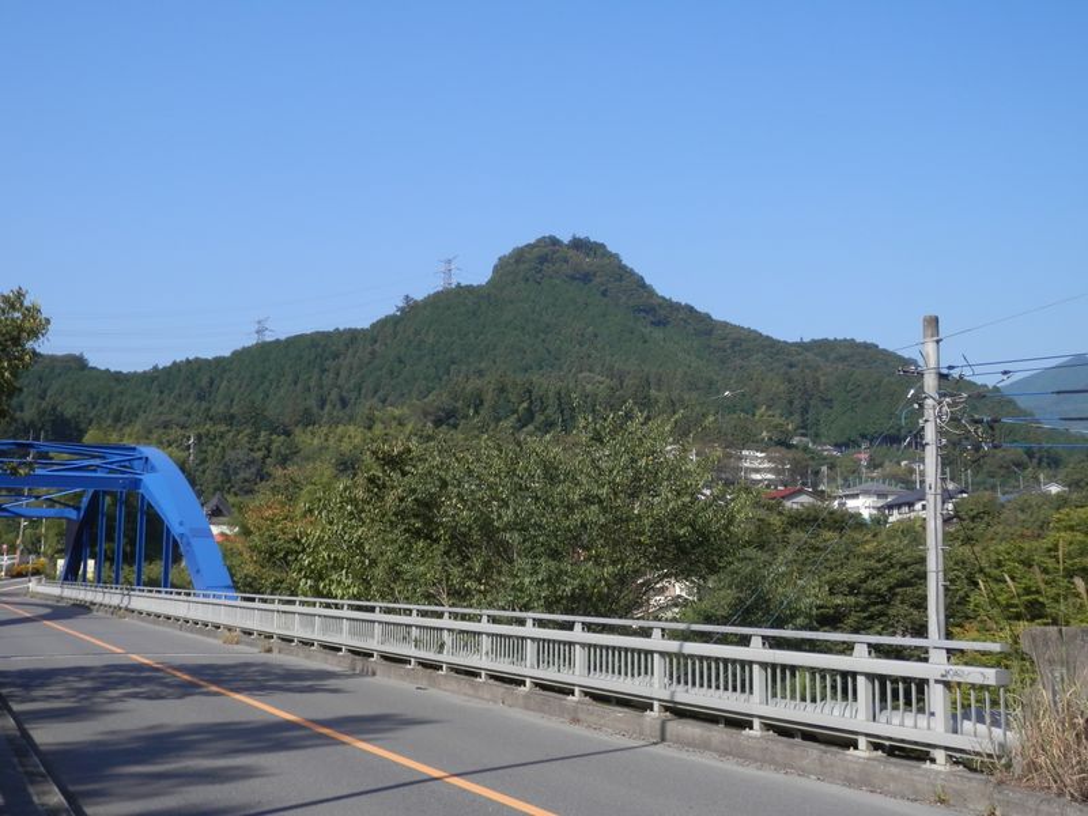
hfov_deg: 46.8
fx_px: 1257
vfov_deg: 36.0
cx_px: 544
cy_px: 408
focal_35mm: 40
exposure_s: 1/640
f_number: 3.7
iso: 80
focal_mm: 7.3
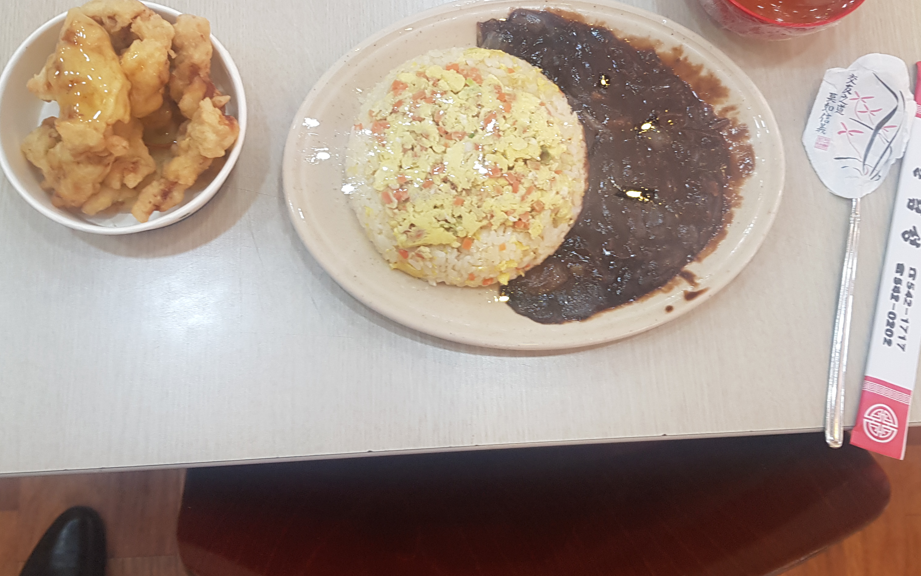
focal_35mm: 37
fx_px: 929
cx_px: 502
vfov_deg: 34.1
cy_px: 191
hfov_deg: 52.7
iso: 125
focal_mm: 4.2
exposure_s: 1/60
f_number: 1.7
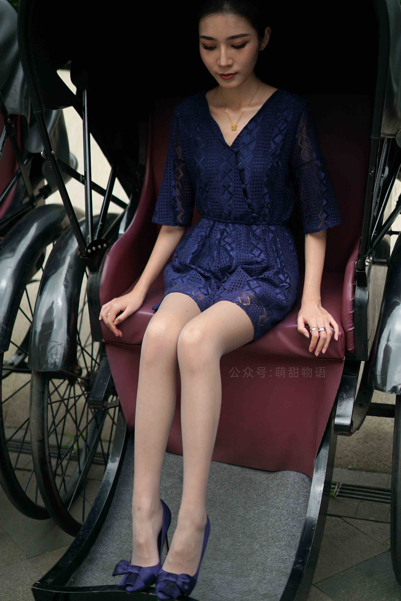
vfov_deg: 39.6
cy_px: 300
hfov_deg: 27.0
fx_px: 834
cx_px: 200
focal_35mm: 50
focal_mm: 50
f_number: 1.8
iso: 200
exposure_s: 1/5000
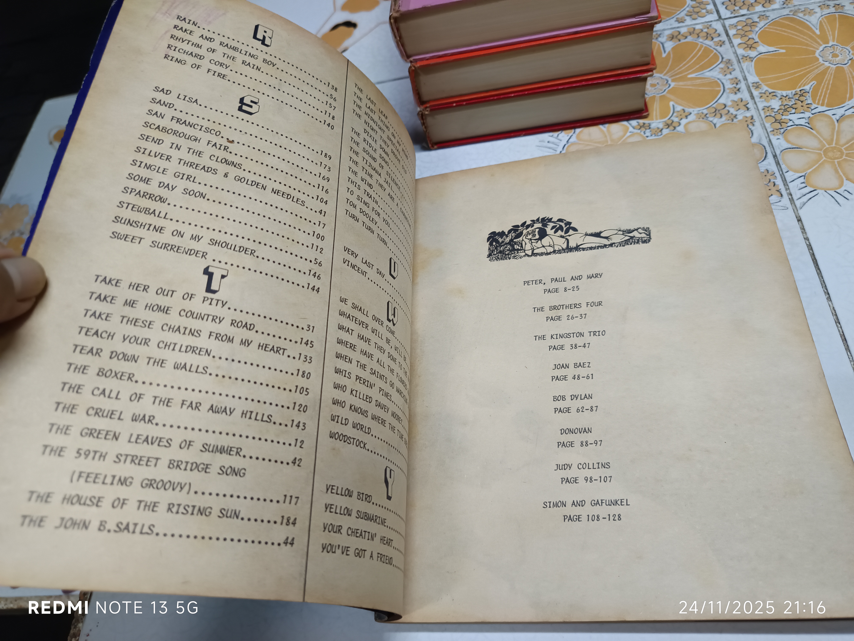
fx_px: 592
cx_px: 427
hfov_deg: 71.6
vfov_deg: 56.8
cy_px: 320
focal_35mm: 24
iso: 1215
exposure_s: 1/33.3
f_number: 1.7
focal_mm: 5.31
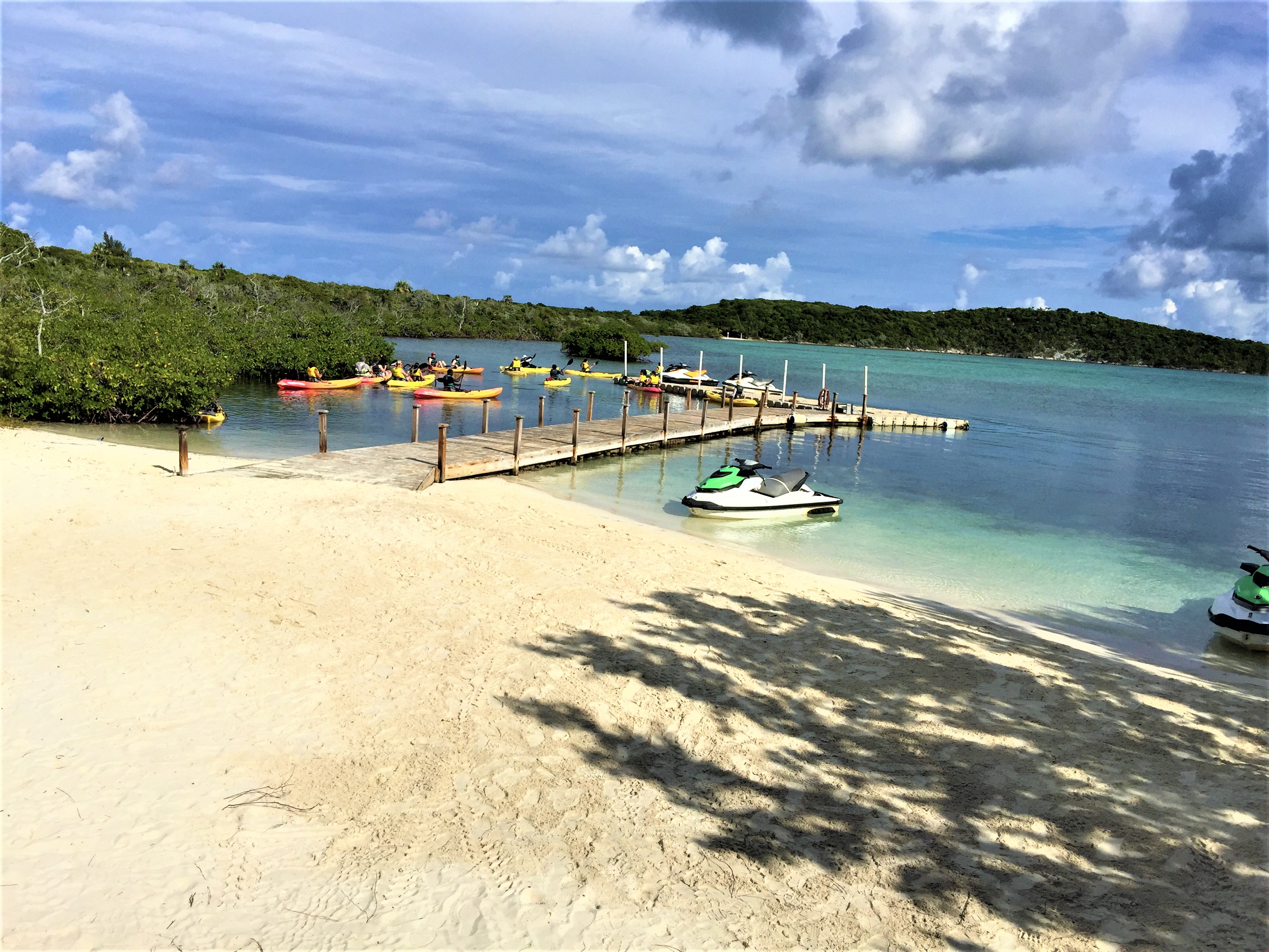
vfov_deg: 48.2
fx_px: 1063
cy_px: 476
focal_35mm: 29
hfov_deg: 61.7
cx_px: 634
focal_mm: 4.15
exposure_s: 1/5650
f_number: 2.2
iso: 32
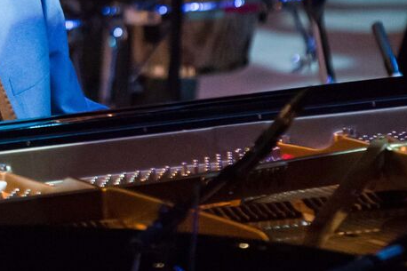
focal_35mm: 407
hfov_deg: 5.1
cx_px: 22
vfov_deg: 3.4
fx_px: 4599
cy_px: -4
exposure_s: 1/160
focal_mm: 200
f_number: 2.8
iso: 4000
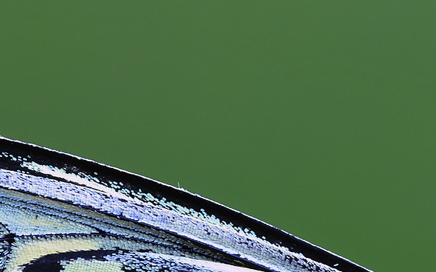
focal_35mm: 835
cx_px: 278
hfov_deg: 2.5
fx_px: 9920
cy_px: 510
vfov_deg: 1.6
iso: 50
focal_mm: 200
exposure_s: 1.3
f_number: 20
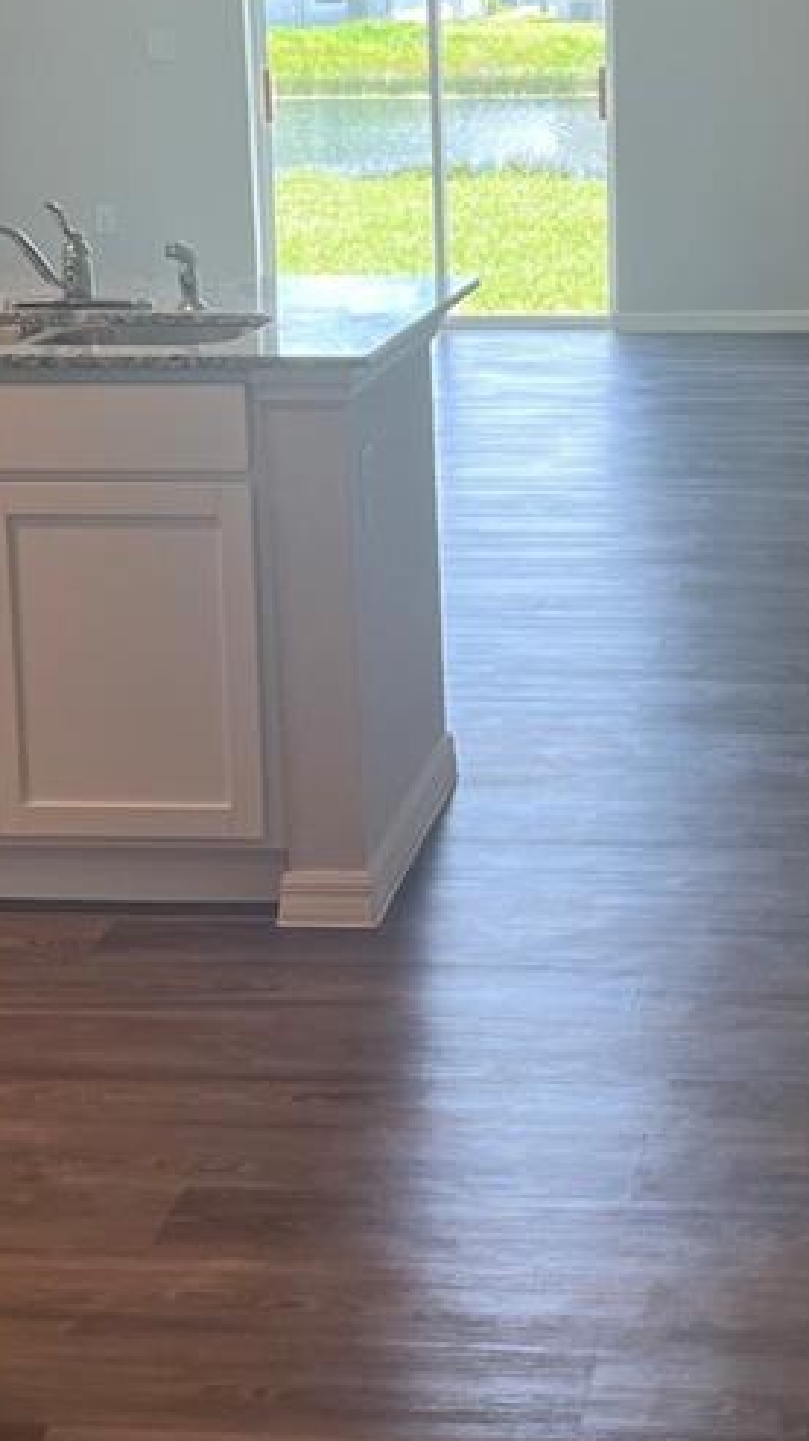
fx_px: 2634
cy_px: 450
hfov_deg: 17.3
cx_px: 625
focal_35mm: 69
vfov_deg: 30.3
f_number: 1.5
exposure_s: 1/148
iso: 64
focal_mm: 5.7
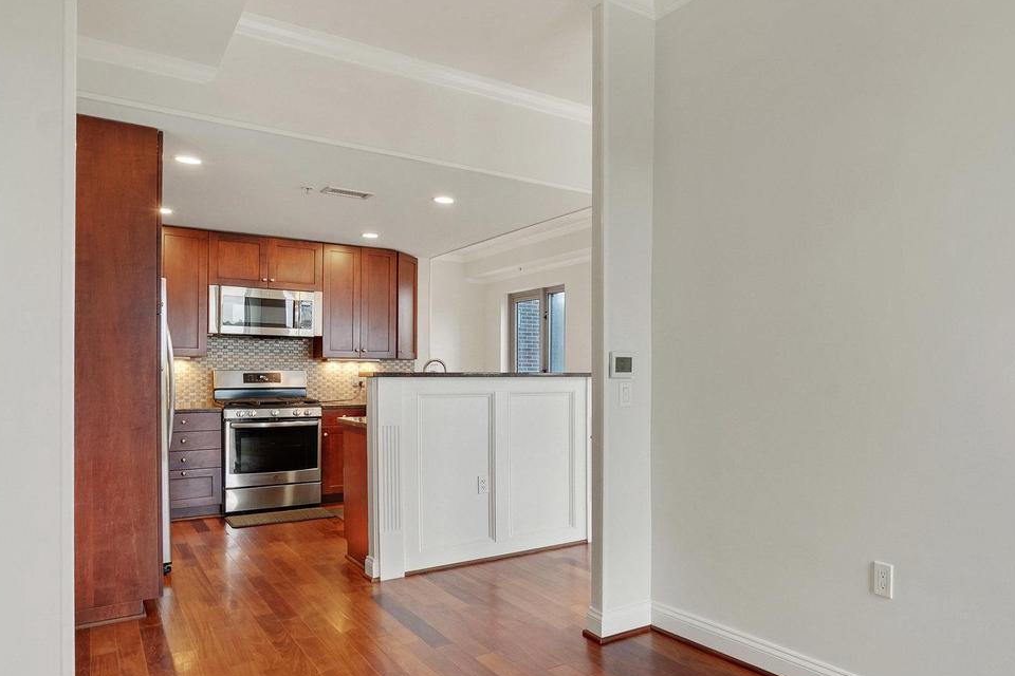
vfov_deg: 53.1
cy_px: 350
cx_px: 681
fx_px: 677
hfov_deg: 71.5
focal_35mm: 24
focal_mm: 16
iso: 1250
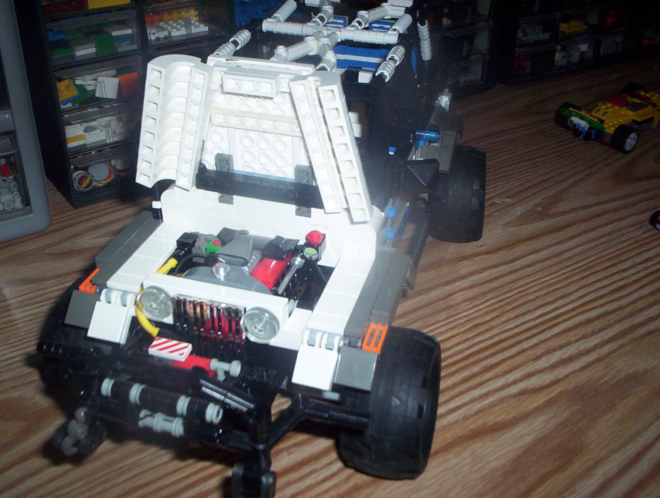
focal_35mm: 38
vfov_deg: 37.9
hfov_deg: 48.9
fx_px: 726
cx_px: 330
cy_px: 249
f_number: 4.5
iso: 140
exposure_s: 1/60
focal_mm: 4.99
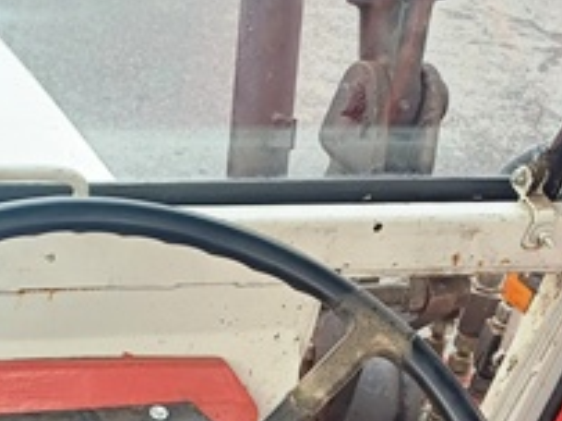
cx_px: 36
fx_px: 1282
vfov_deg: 17.1
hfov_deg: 23.9
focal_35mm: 79
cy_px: 598
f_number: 1.8
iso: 80
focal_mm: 4.65
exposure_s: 1/50
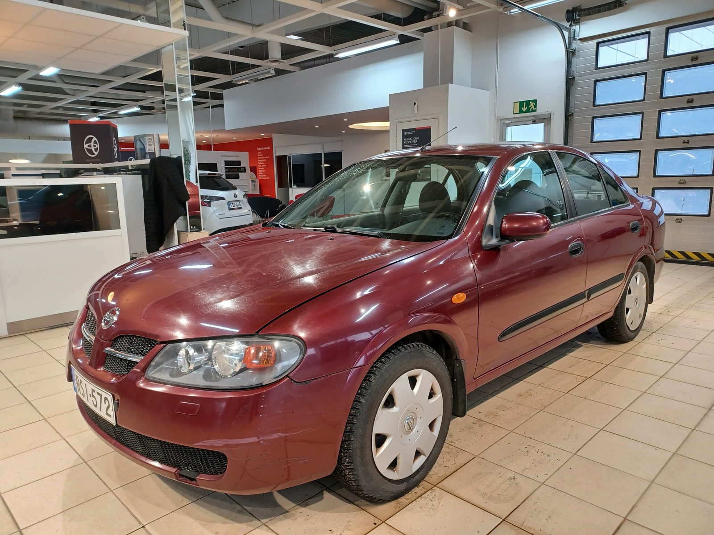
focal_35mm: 25
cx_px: 357
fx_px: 516
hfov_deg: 69.4
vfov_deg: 54.9
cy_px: 268
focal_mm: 4.6
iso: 160
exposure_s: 1/50
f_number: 1.8
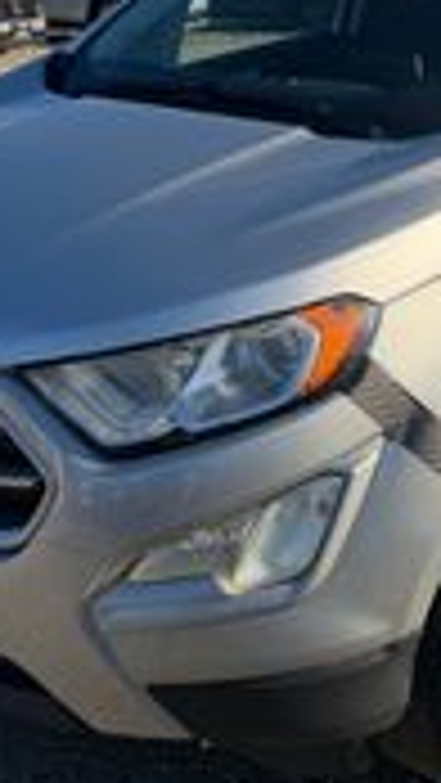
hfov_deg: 22.2
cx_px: 279
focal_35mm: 54
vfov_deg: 38.1
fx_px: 1121
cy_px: 266
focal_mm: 6.76
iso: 100
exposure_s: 1/5714
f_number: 1.78
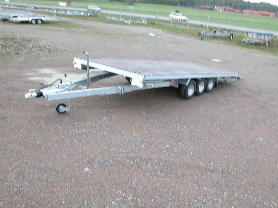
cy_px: 104
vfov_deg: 41.8
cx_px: 139
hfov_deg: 54.0
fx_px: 273
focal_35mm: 34
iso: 100
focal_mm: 8.9
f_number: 4
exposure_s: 1/99.4
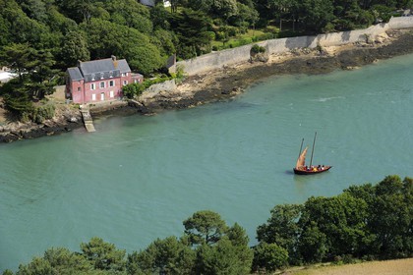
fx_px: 1170
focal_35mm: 102
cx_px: 206
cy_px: 138
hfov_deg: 20.0
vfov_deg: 13.4
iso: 400
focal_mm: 102
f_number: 6.3
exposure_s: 1/1600
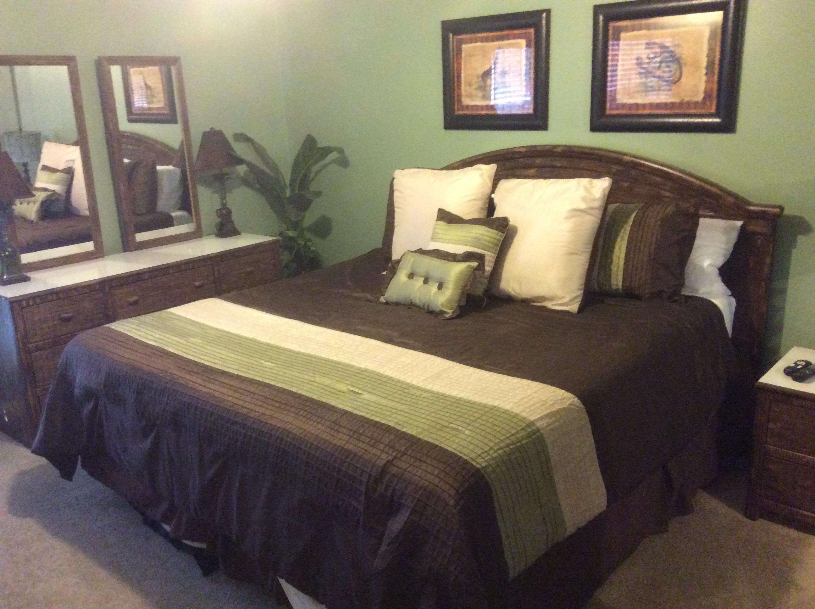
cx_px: 408
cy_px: 304
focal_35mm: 32
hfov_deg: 56.9
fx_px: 752
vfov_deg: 44.1
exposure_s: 1/17
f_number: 2.4
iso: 400
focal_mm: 3.3
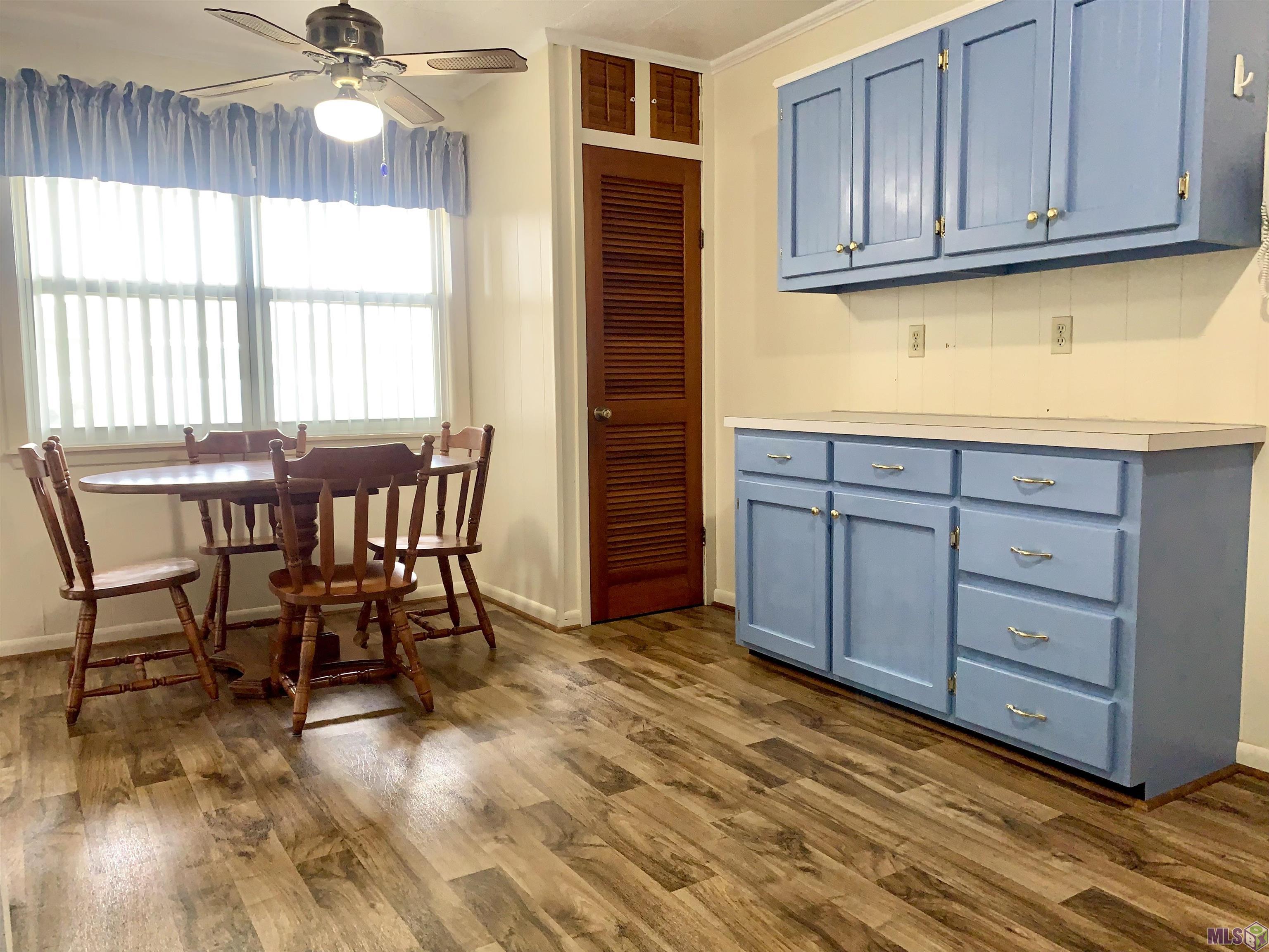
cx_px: 634
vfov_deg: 53.1
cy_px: 476
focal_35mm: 26
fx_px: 953
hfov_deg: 67.3
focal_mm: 4.25
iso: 160
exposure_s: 1/60
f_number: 1.8
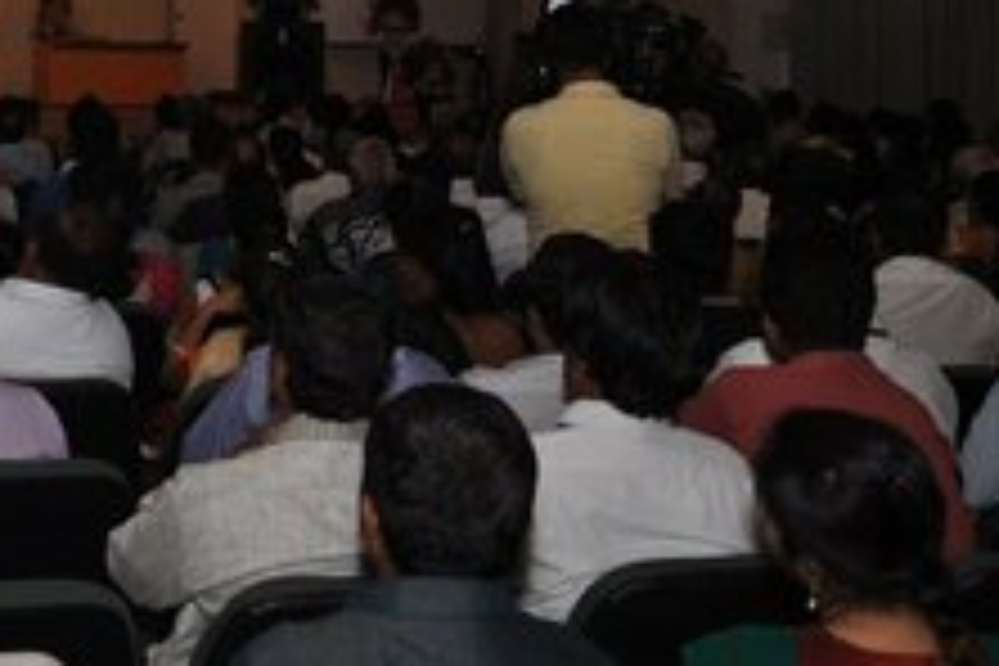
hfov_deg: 23.6
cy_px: -54
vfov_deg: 16.4
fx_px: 2248
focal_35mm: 81
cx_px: -81
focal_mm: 24
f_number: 5
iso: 400
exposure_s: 1/60
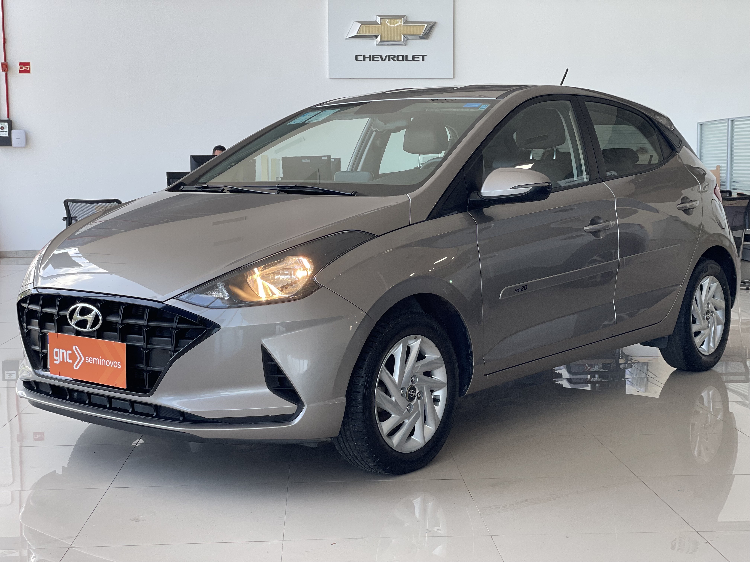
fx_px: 1127
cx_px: 375
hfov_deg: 36.8
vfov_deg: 28.0
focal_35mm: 52
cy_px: 281
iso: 50
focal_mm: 6
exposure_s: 1/120
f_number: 2
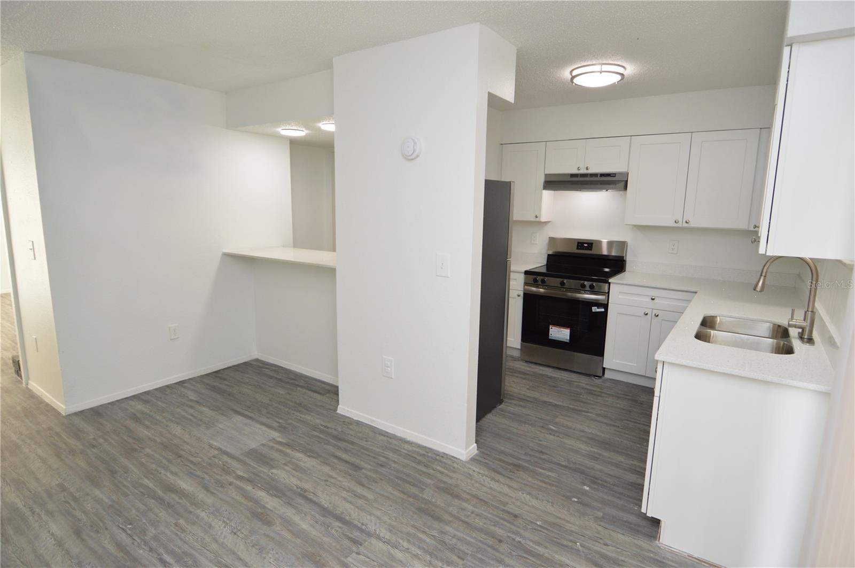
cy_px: 284
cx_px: 428
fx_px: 427
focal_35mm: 18
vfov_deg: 67.3
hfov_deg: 90.1
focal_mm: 12
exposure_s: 1/80
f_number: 4.5
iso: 400
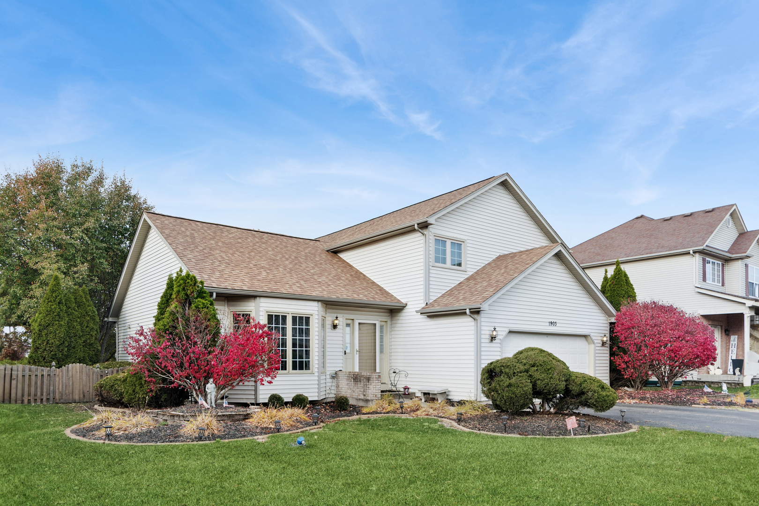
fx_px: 527
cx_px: 380
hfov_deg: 71.5
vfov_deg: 51.3
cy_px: 253
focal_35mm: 25
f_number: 8
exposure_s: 1/50
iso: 250
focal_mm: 17
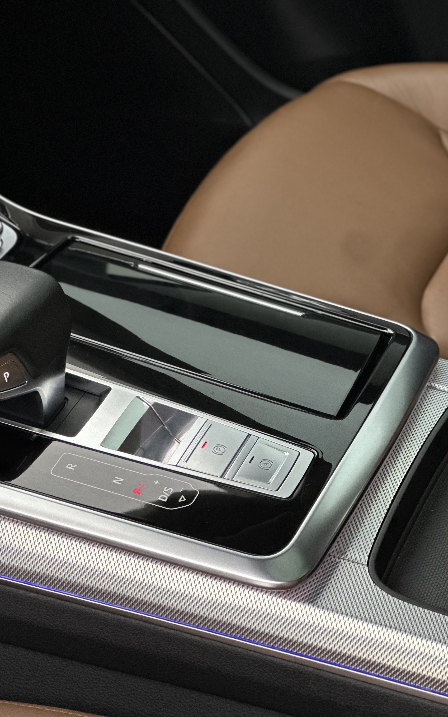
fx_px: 2129
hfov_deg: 12.0
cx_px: 71
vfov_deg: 19.1
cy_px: 358
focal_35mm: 109
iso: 125
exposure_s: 1/100
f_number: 2.8
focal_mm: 9
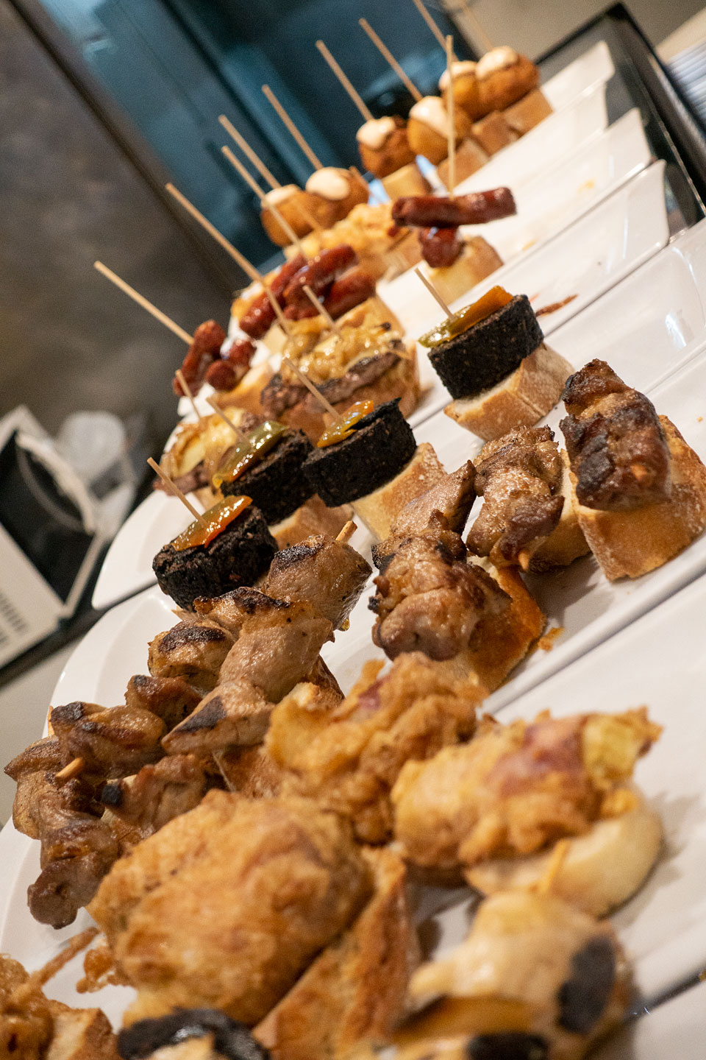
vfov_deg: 28.8
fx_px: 2059
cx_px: 353
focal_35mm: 70
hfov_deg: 19.5
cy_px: 530
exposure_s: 1/160
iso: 1250
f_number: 4
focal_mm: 25.7
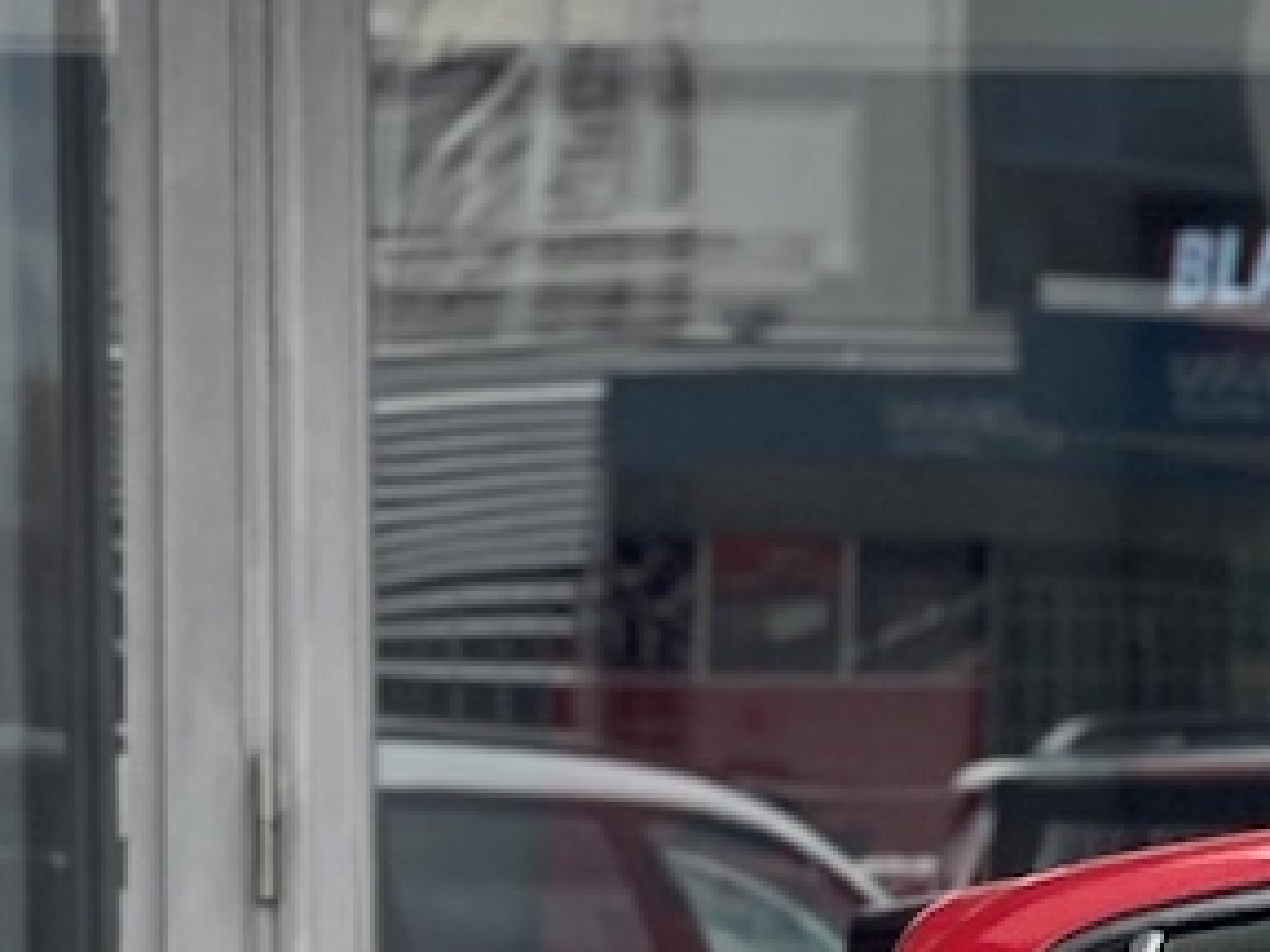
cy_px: 1708
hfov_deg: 5.6
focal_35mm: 346
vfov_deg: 4.3
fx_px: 12694
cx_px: 2666
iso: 25
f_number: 2.2
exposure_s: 1/121
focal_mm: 7.5
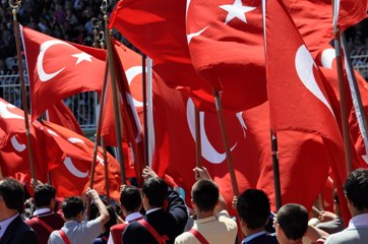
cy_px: 33
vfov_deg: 5.7
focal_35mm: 239
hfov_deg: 8.6
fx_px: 2439
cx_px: 217
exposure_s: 1/640
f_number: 6.3
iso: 200
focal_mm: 90
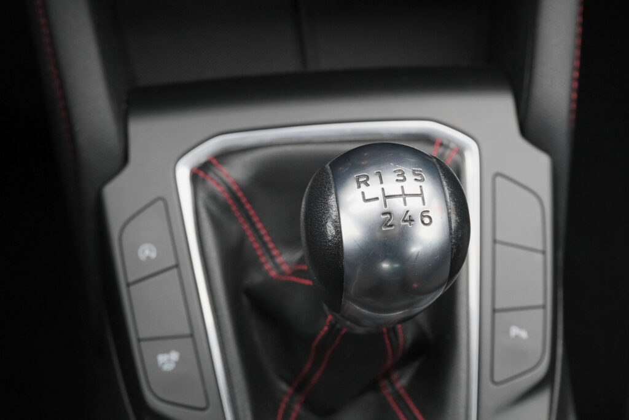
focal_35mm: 56
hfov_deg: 35.6
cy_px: 210
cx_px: 314
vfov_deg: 24.2
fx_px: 979
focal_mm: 37.4
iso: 2500
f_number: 8
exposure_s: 1/125
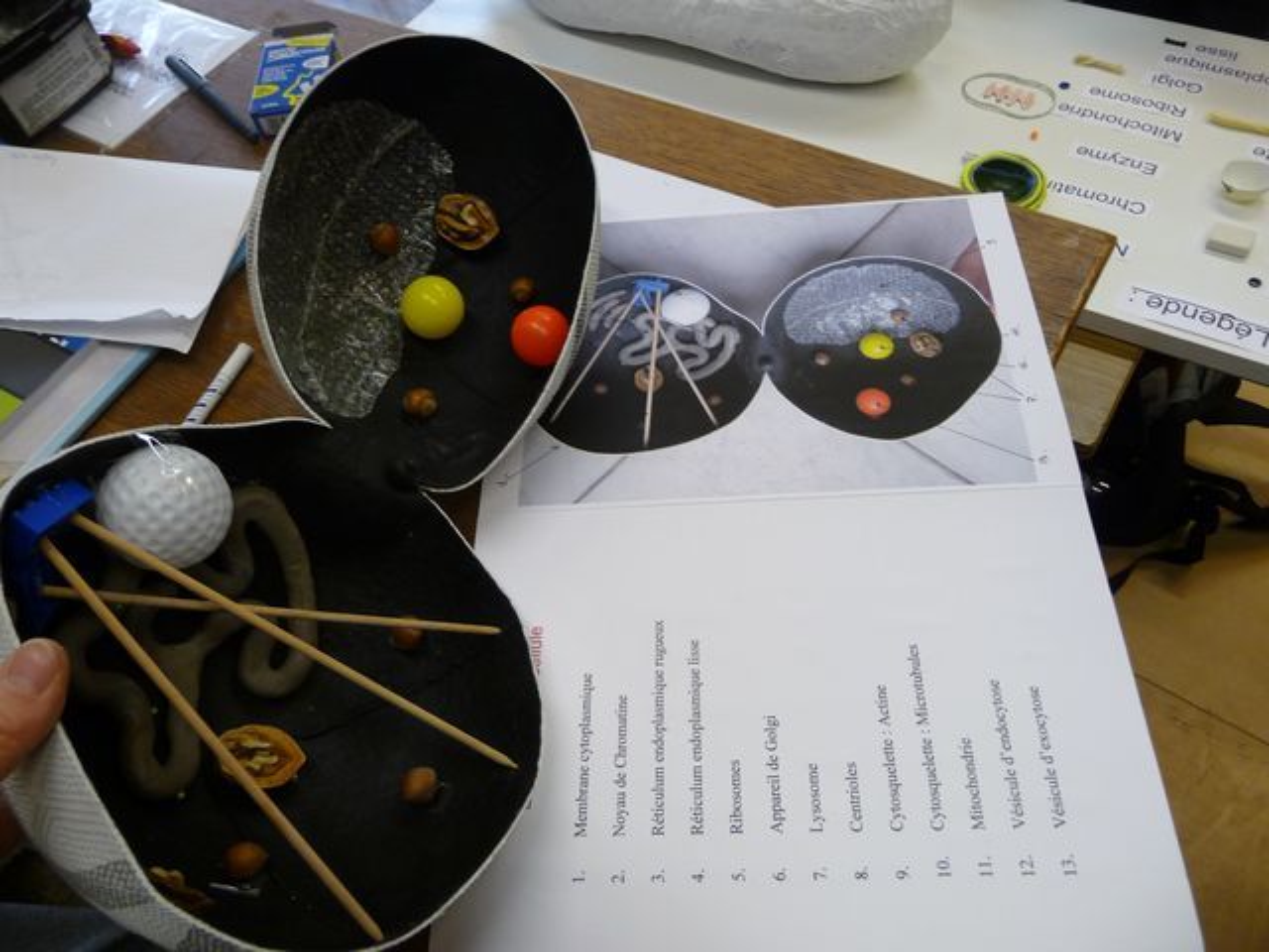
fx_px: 1026
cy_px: 476
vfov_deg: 49.7
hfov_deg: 63.4
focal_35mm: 28
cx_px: 634
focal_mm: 4.7
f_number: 3.3
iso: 160
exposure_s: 1/30
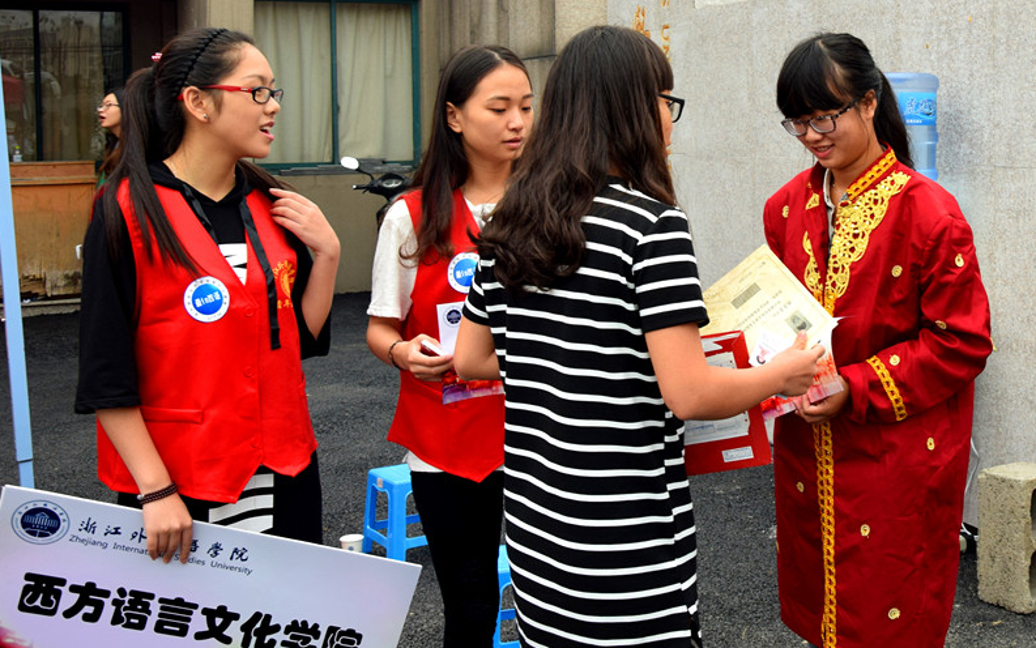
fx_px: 1045
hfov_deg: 52.7
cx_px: 517
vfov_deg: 34.4
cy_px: 310
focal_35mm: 37
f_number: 6.3
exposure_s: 1/160
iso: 400
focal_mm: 24
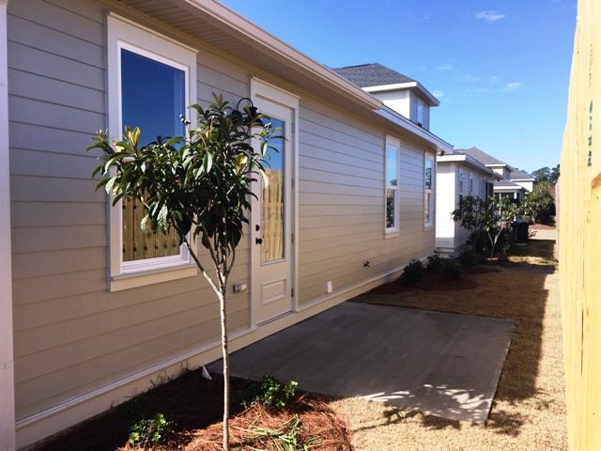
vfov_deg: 48.2
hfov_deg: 61.7
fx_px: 503
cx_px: 300
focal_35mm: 29
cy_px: 226
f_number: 2.2
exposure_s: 1/1199
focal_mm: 4.15
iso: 32
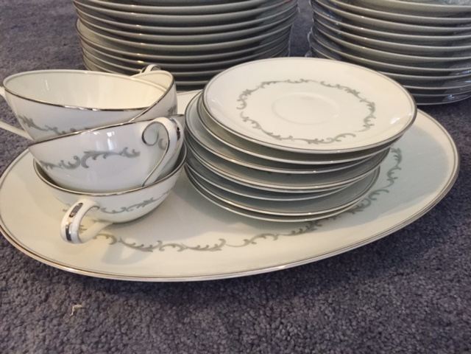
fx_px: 395
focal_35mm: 29
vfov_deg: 48.2
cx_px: 236
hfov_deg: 61.7
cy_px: 177
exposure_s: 1/30
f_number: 2.2
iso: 250
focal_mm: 4.15
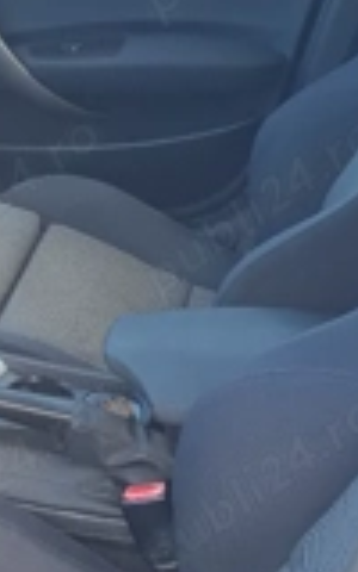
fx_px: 1077
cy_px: 250
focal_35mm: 69
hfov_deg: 18.6
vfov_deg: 29.8
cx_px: 54
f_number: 2.4
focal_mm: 4.32
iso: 80
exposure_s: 1/50
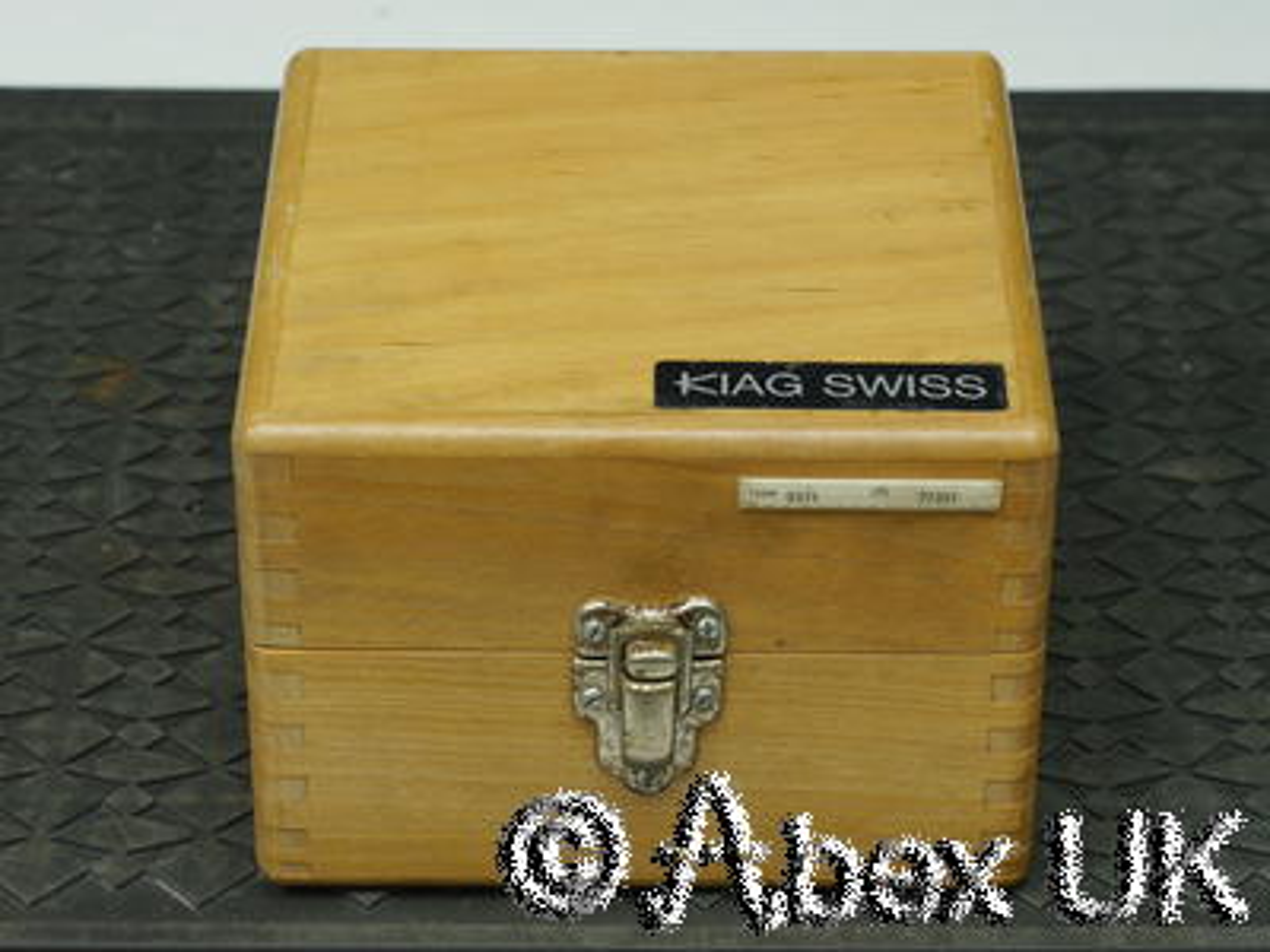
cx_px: 635
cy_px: 476
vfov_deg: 13.5
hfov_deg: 17.9
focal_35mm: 110
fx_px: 4036
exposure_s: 1/6
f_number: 8
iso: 400
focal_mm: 55
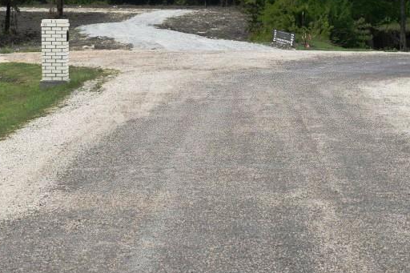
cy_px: 44
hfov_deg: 14.9
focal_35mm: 138
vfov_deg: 9.9
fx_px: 1571
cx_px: 206
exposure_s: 1/400
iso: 200
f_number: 10
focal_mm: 46
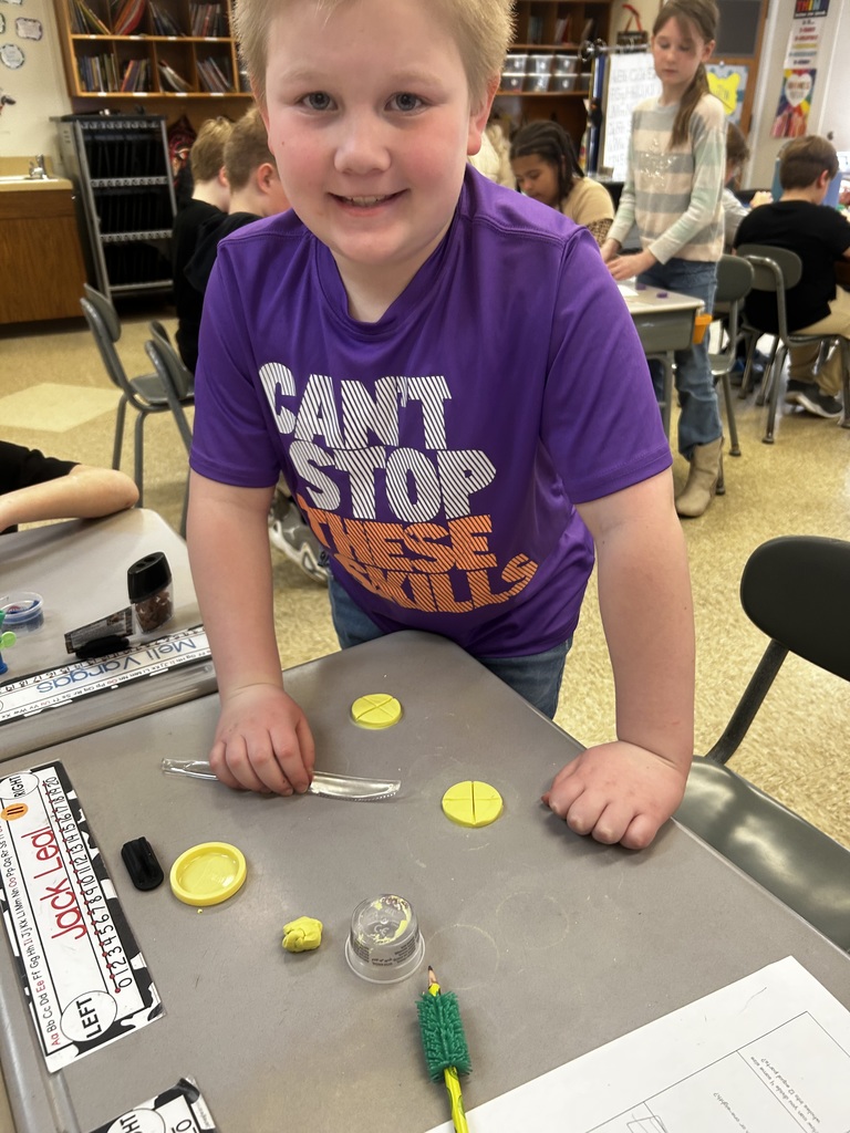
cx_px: 425
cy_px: 566
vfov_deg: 67.3
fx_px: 851
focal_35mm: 26
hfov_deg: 53.1
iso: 100
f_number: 1.5
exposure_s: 1/60
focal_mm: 5.7
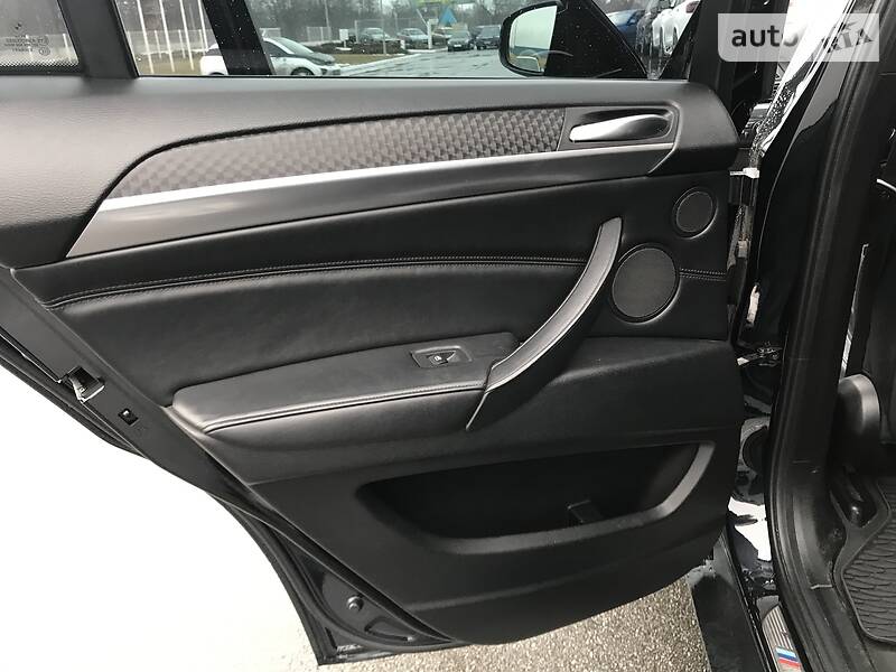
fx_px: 725
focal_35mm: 28
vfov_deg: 49.7
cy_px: 336
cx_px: 448
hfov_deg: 63.4
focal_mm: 4
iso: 50
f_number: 1.8
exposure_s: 1/16
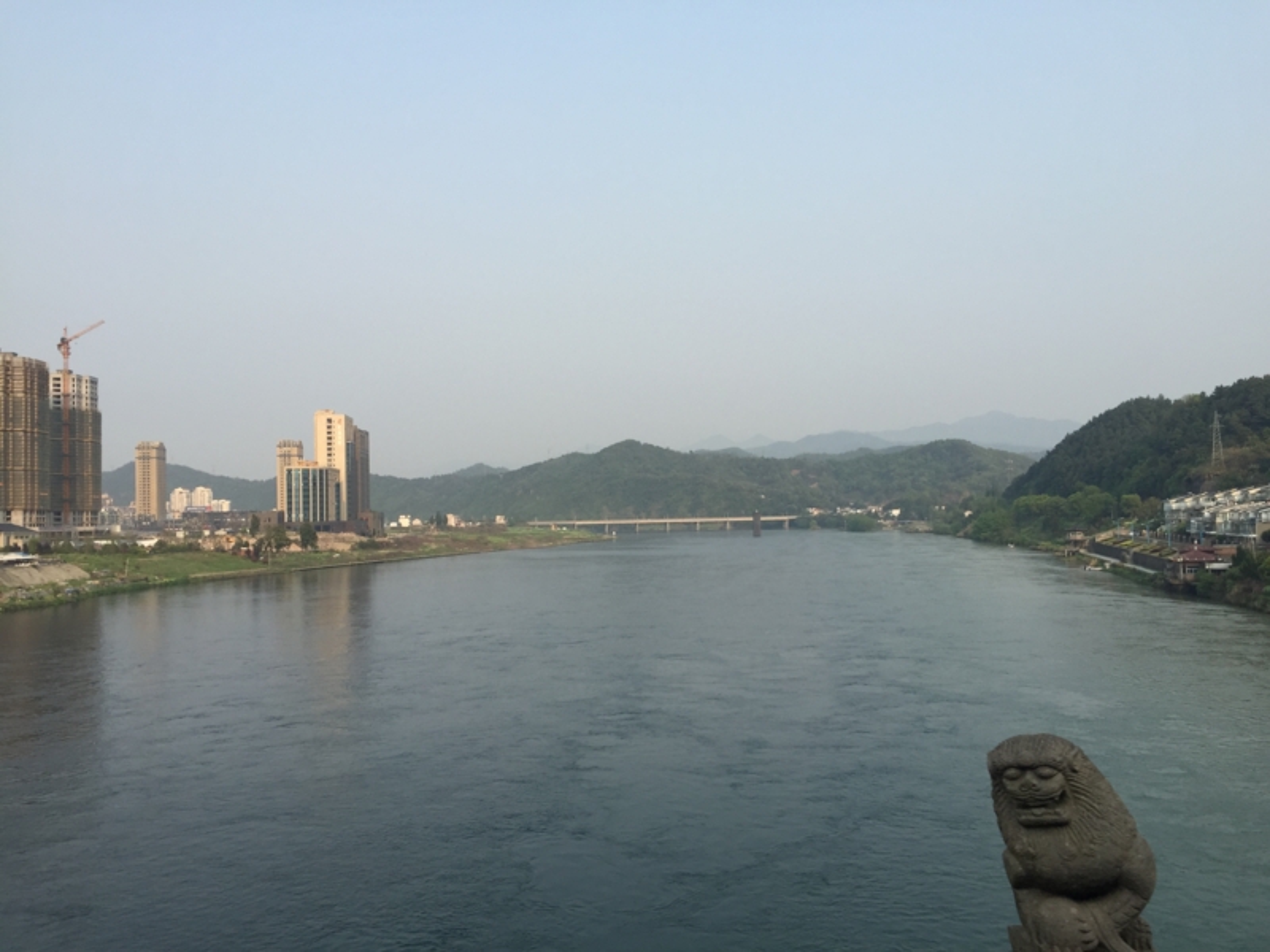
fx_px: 1064
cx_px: 635
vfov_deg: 48.2
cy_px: 476
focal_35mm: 29
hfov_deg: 61.7
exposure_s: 1/989
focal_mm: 4.15
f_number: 2.2
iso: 32
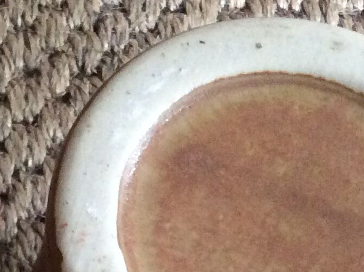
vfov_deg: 11.6
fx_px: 1292
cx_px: -33
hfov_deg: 15.6
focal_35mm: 123
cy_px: 399
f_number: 2.4
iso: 250
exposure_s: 1/25
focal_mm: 3.3
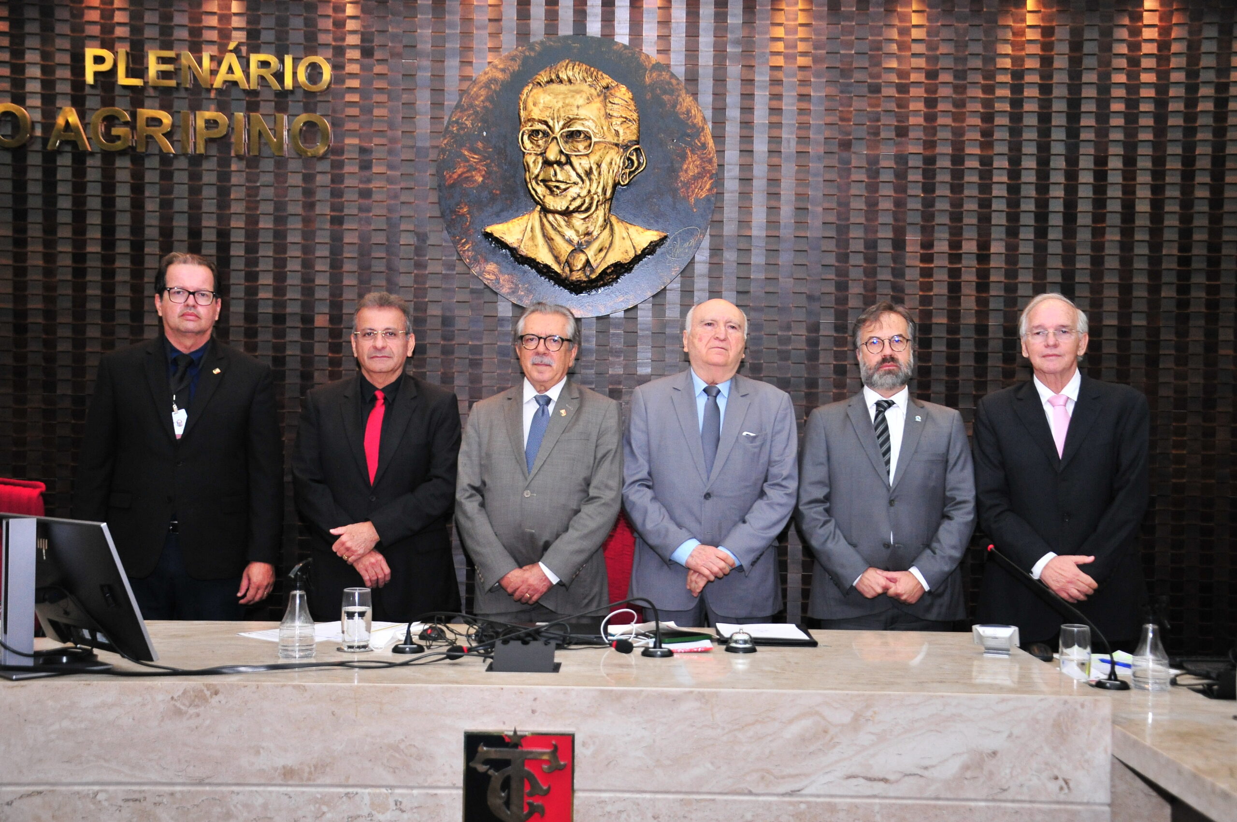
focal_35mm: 39
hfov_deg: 49.6
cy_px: 411
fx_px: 1338
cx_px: 618
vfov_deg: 34.1
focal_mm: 26
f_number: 4
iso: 800
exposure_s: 1/160
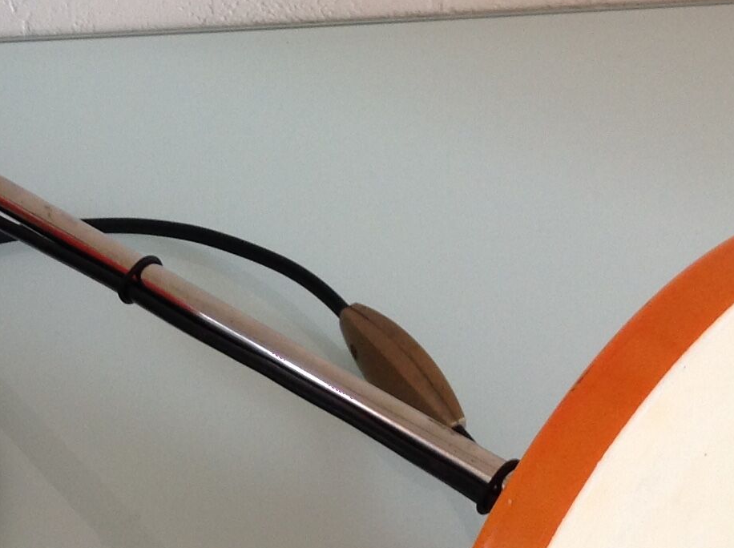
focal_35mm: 99
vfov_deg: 14.9
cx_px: 36
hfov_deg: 19.4
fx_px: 2096
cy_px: 284
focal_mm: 4.28
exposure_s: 1/15
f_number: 2.4
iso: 64
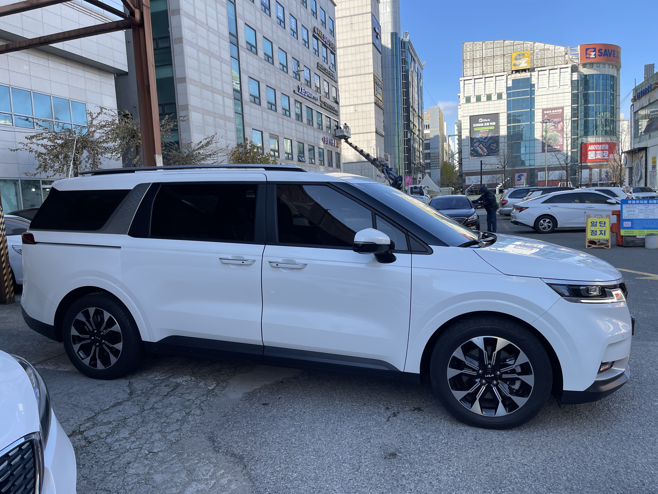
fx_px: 475
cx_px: 329
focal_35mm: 25
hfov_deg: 69.4
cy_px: 247
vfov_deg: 54.9
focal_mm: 5.1
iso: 32
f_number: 1.6
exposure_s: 1/780
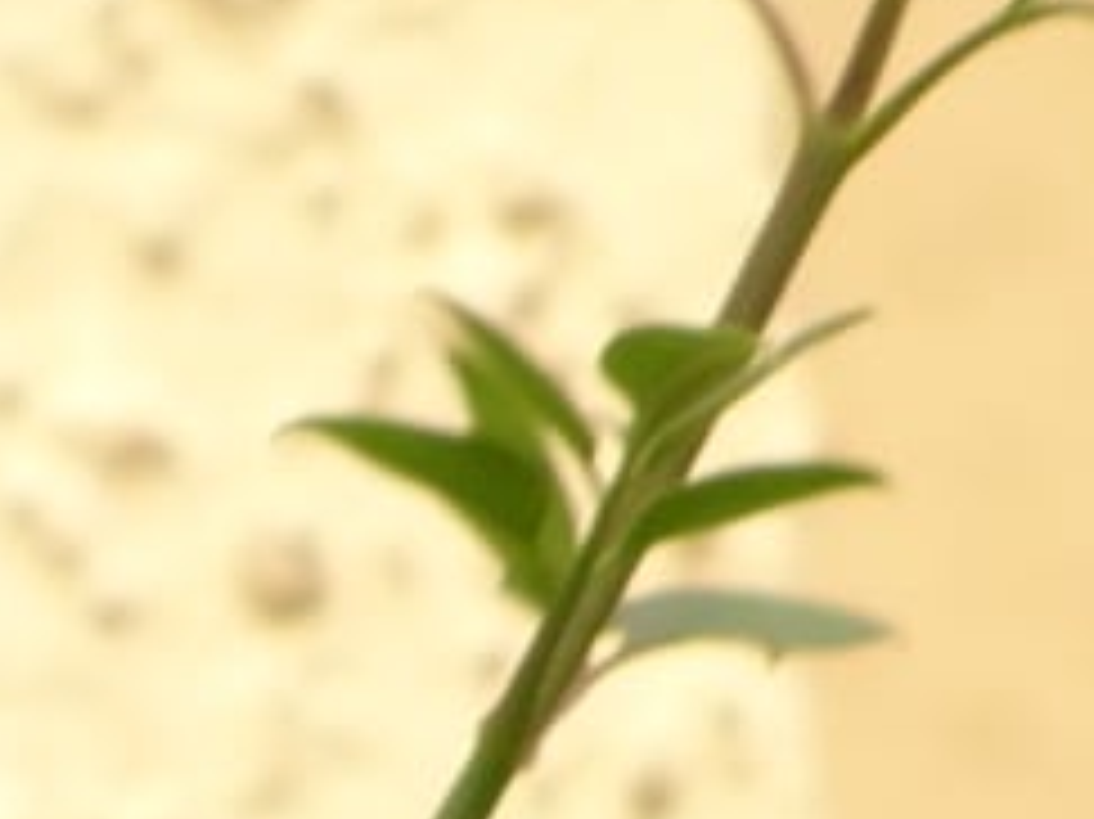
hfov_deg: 0.6
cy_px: 958
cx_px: -954
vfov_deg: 0.4
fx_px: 109675
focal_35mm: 3472
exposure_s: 1/50
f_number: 6.3
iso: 80
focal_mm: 99.92
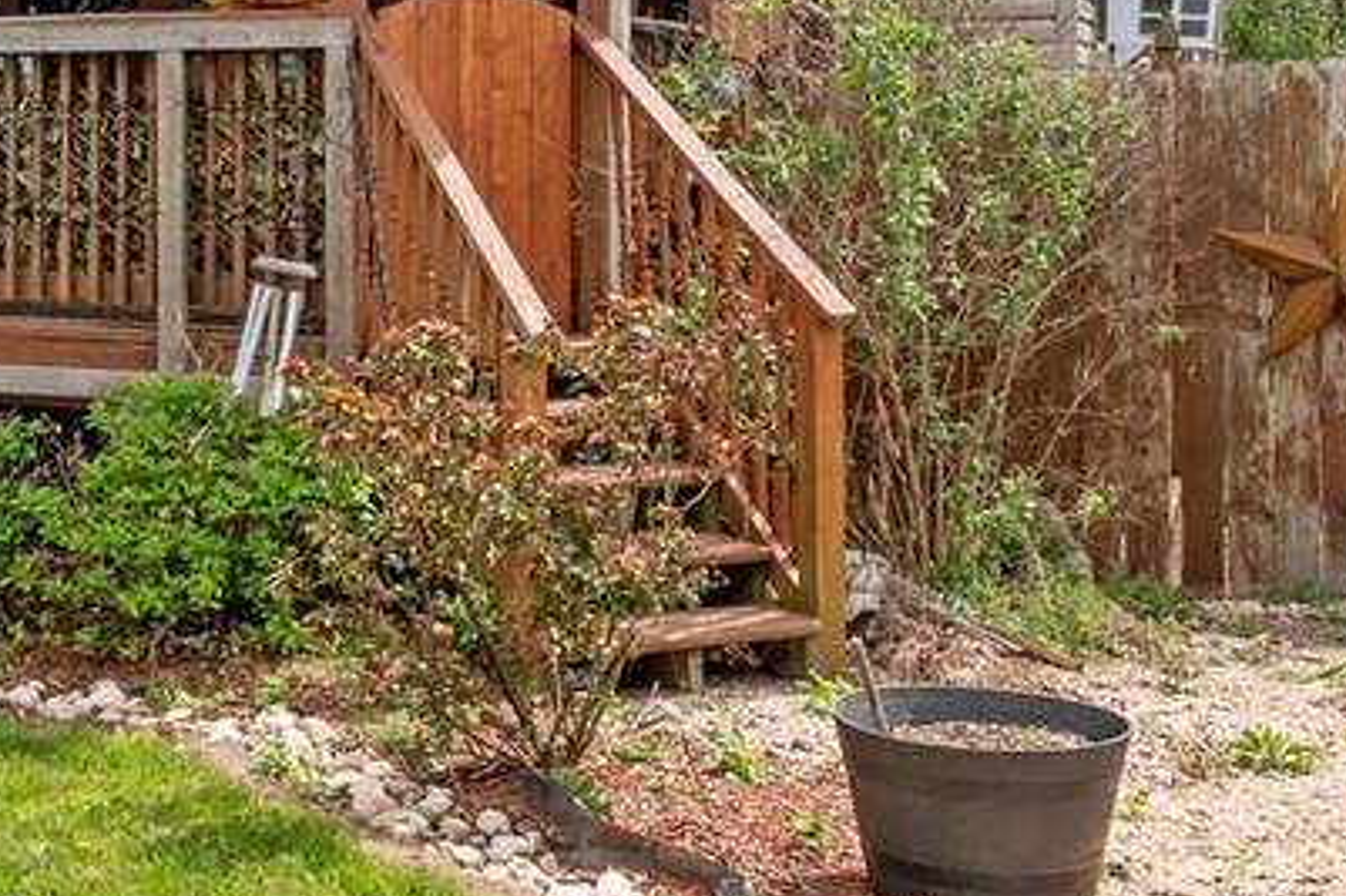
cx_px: 0
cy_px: 42
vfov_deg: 19.8
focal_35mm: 67
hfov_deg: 28.3
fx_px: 2504
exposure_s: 1/800
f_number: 10
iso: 500
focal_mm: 21
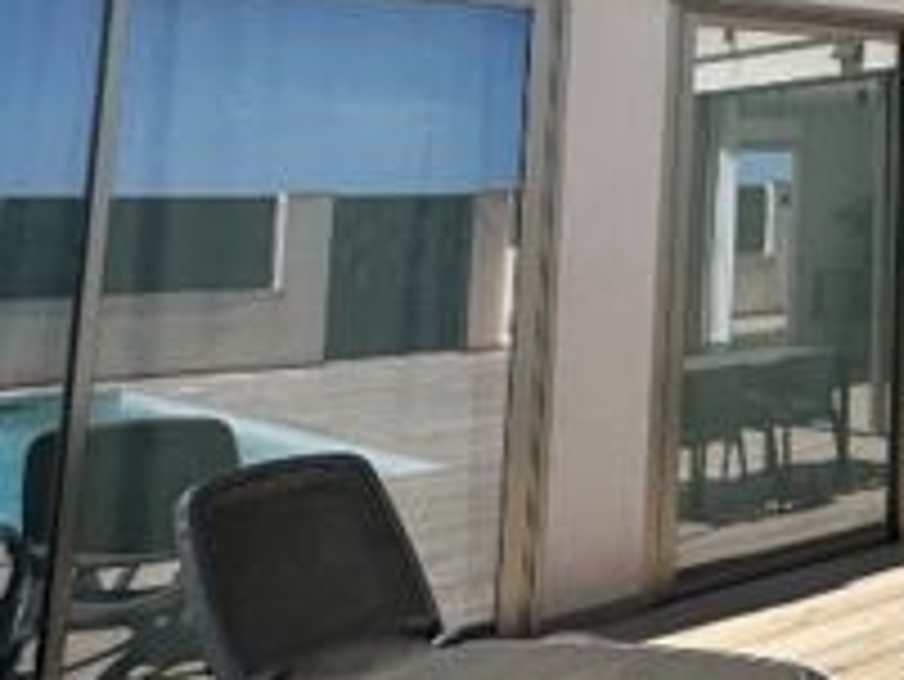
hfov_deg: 26.9
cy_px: 23
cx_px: 1369
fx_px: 1280
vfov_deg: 28.2
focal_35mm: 49
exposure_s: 1/3610
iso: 50
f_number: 2.2
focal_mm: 2.22
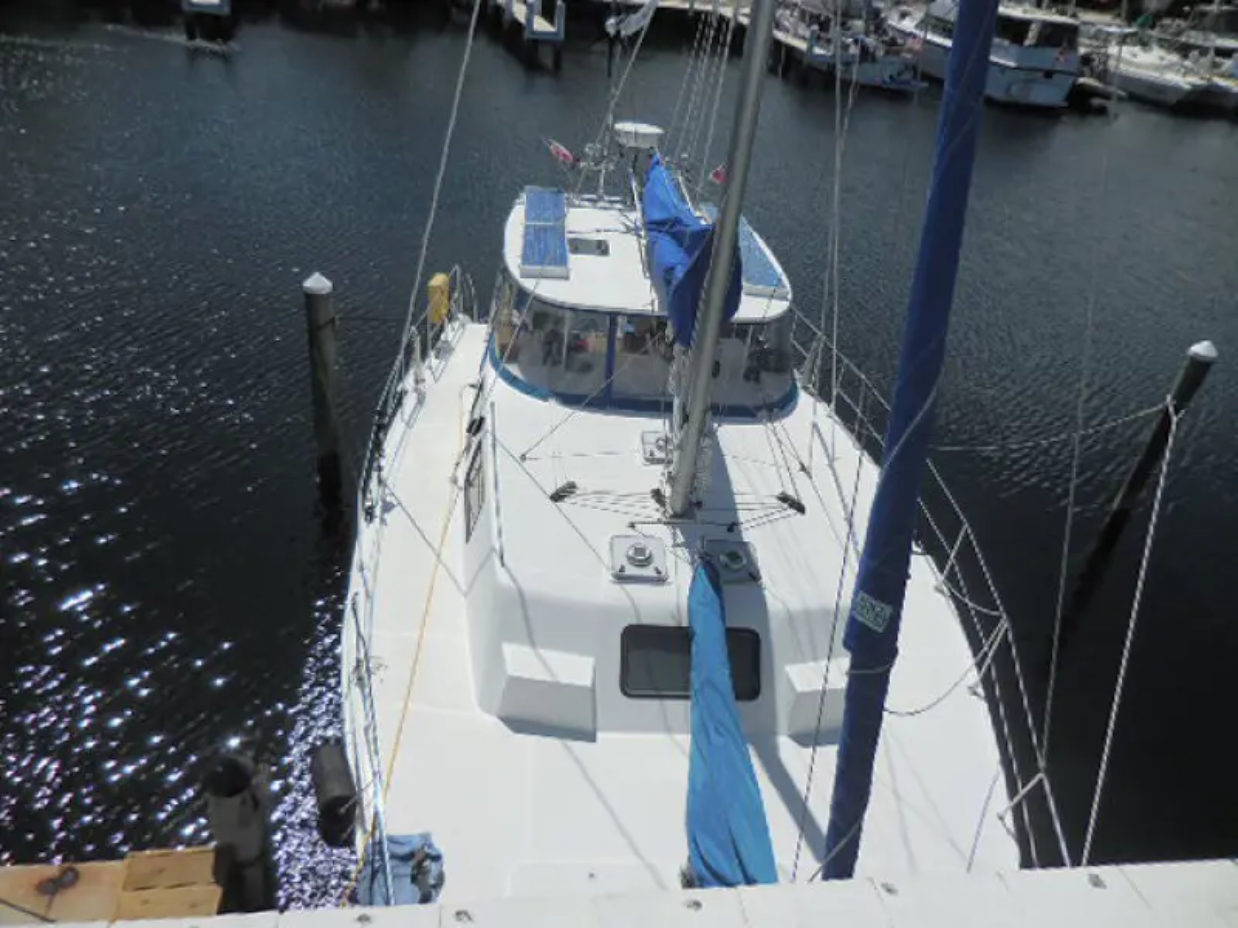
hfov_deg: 69.4
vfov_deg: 54.9
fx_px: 894
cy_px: 464
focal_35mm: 25
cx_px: 619
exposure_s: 1/1600
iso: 125
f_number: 6.6
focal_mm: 4.5
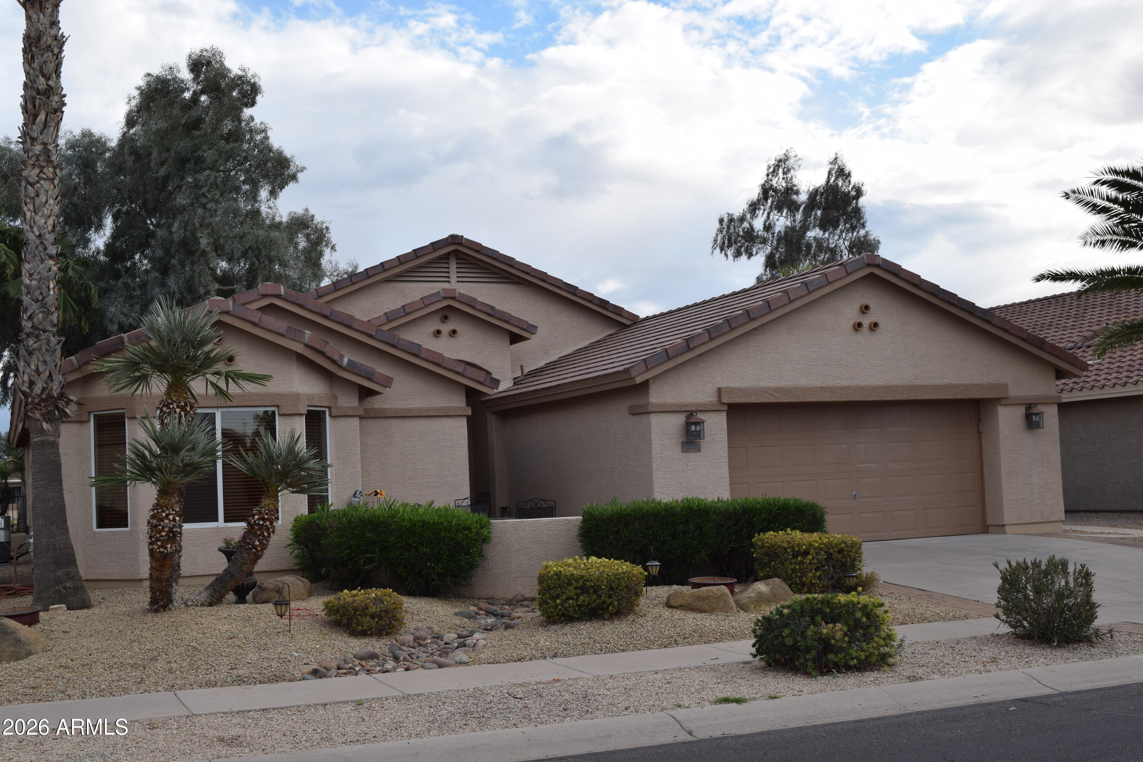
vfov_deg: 29.9
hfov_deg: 43.6
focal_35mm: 45
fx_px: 1429
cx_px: 572
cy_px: 381
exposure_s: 1/200
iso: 100
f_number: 11
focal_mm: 30
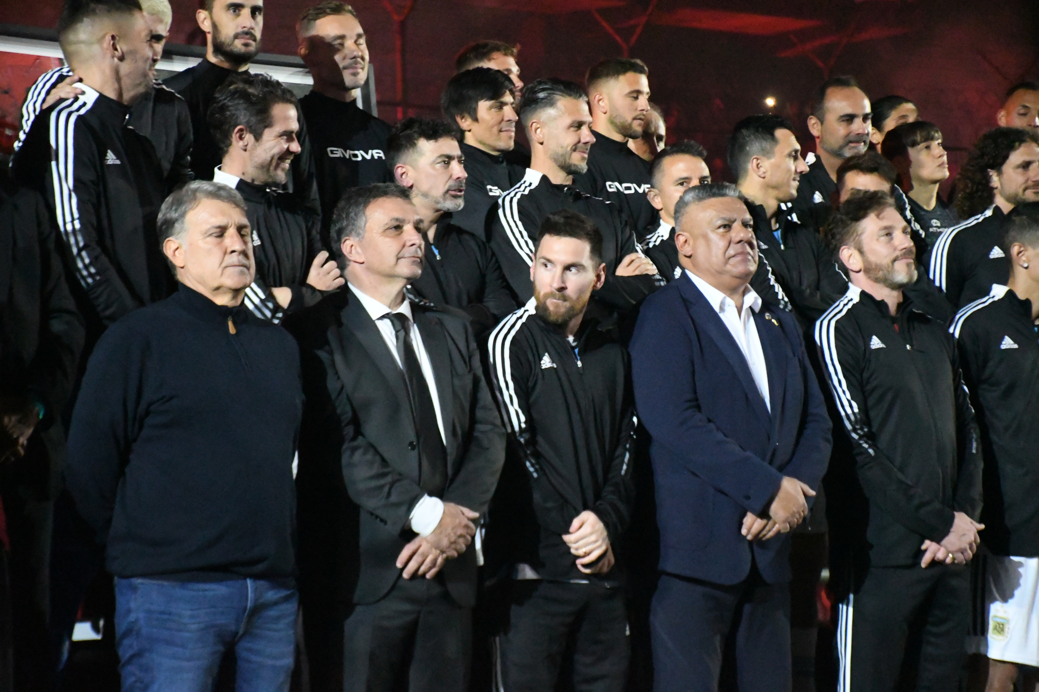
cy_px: 346
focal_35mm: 128
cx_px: 520
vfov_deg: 10.8
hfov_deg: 16.1
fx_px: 3680
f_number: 5.3
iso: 20000
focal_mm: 85
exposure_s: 1/160
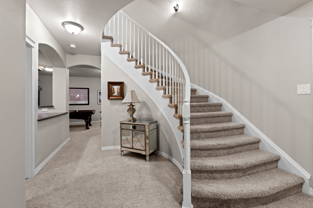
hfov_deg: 96.7
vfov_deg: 73.7
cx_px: 156
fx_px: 139
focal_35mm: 16
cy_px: 104
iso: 640
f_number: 8
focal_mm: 16
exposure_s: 1/2.5
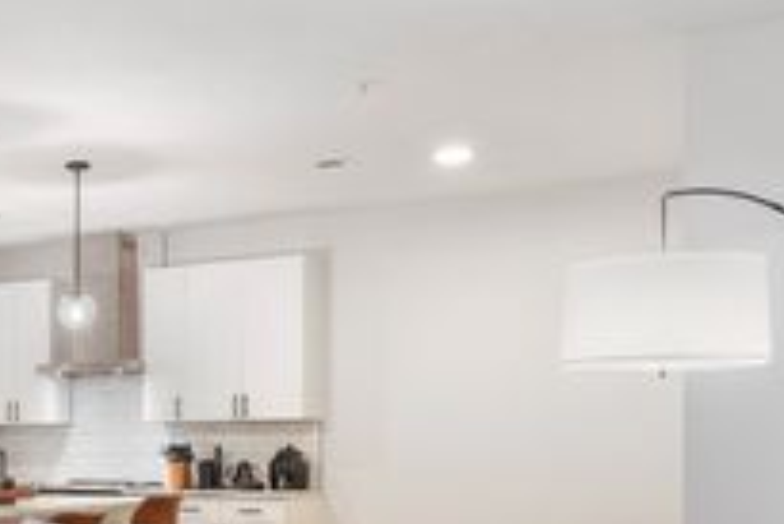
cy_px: 446
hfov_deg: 31.4
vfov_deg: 23.3
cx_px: -54
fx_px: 1247
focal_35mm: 57
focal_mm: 23.5
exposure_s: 1/1.25
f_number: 9
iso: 640
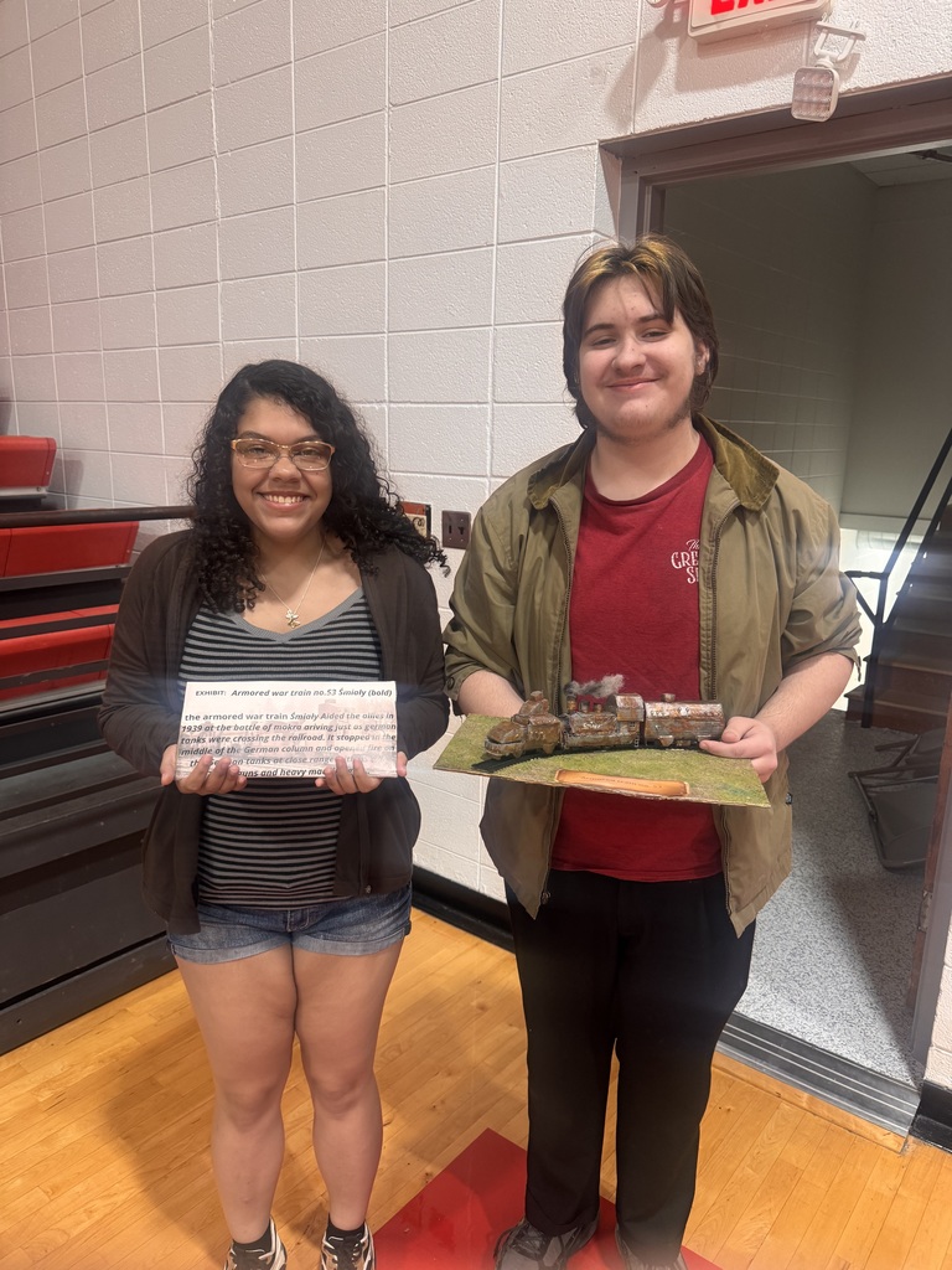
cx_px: 476
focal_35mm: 24
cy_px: 635
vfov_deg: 71.6
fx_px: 880
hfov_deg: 56.8
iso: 200
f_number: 1.78
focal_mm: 6.76
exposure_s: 1/60
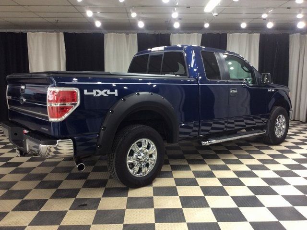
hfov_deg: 56.9
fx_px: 283
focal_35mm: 32
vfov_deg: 44.1
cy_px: 115
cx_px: 154
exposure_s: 1/24
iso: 80
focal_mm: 3.3
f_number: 2.4
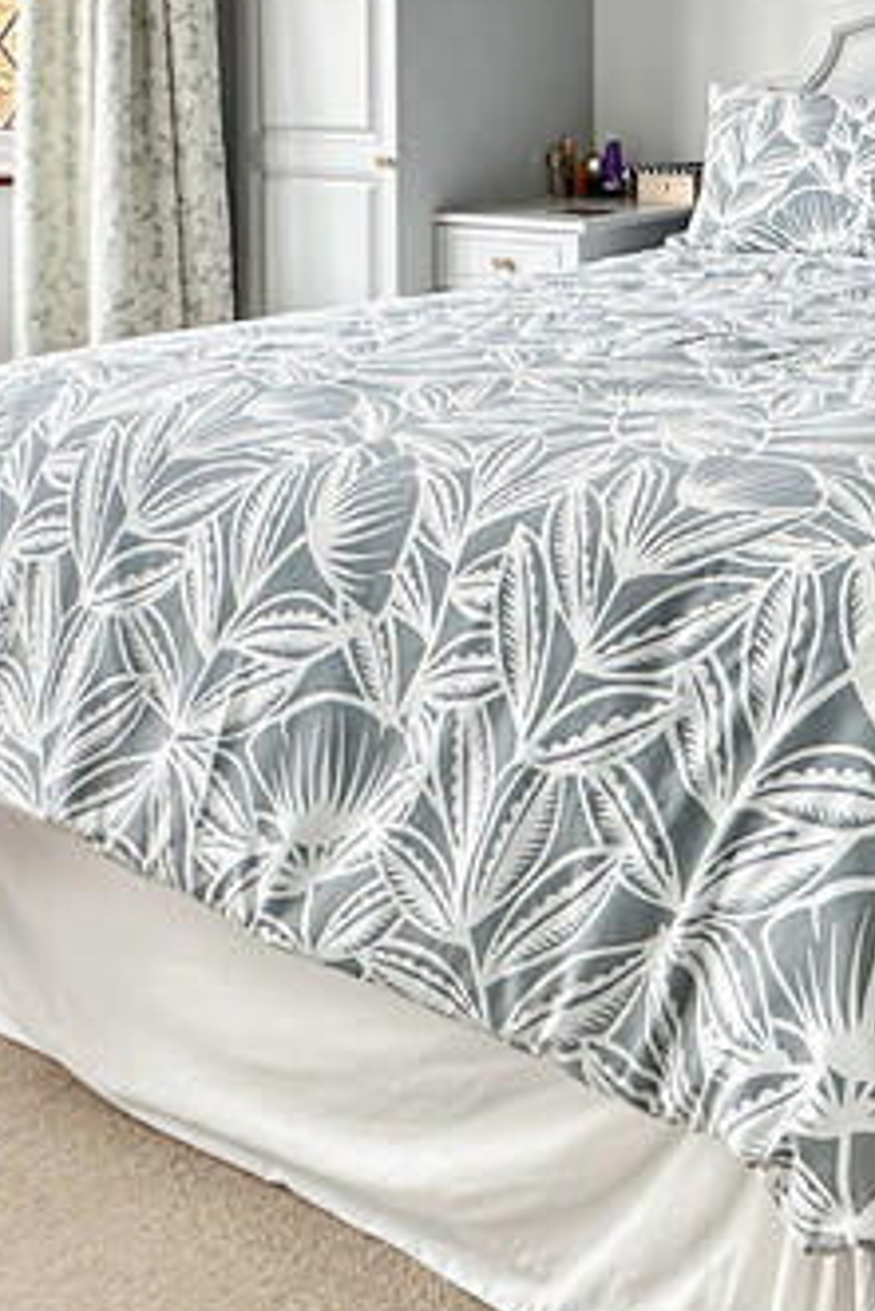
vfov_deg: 42.7
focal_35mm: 45
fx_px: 1639
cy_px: 384
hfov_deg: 28.4
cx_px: 831
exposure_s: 1/99
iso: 320
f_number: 2.2
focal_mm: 2.22
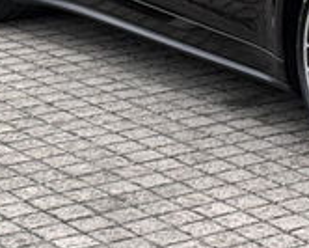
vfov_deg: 7.0
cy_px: -164
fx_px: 1986
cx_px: 450
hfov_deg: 8.7
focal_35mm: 217
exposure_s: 1/1185
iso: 100
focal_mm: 6.76
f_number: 1.78
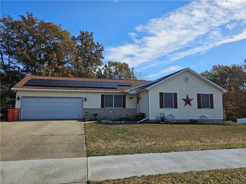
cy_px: 92
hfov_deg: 73.9
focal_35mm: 23
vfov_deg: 58.9
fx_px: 163
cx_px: 123
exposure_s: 1/705
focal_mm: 6.3
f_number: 1.7
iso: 10
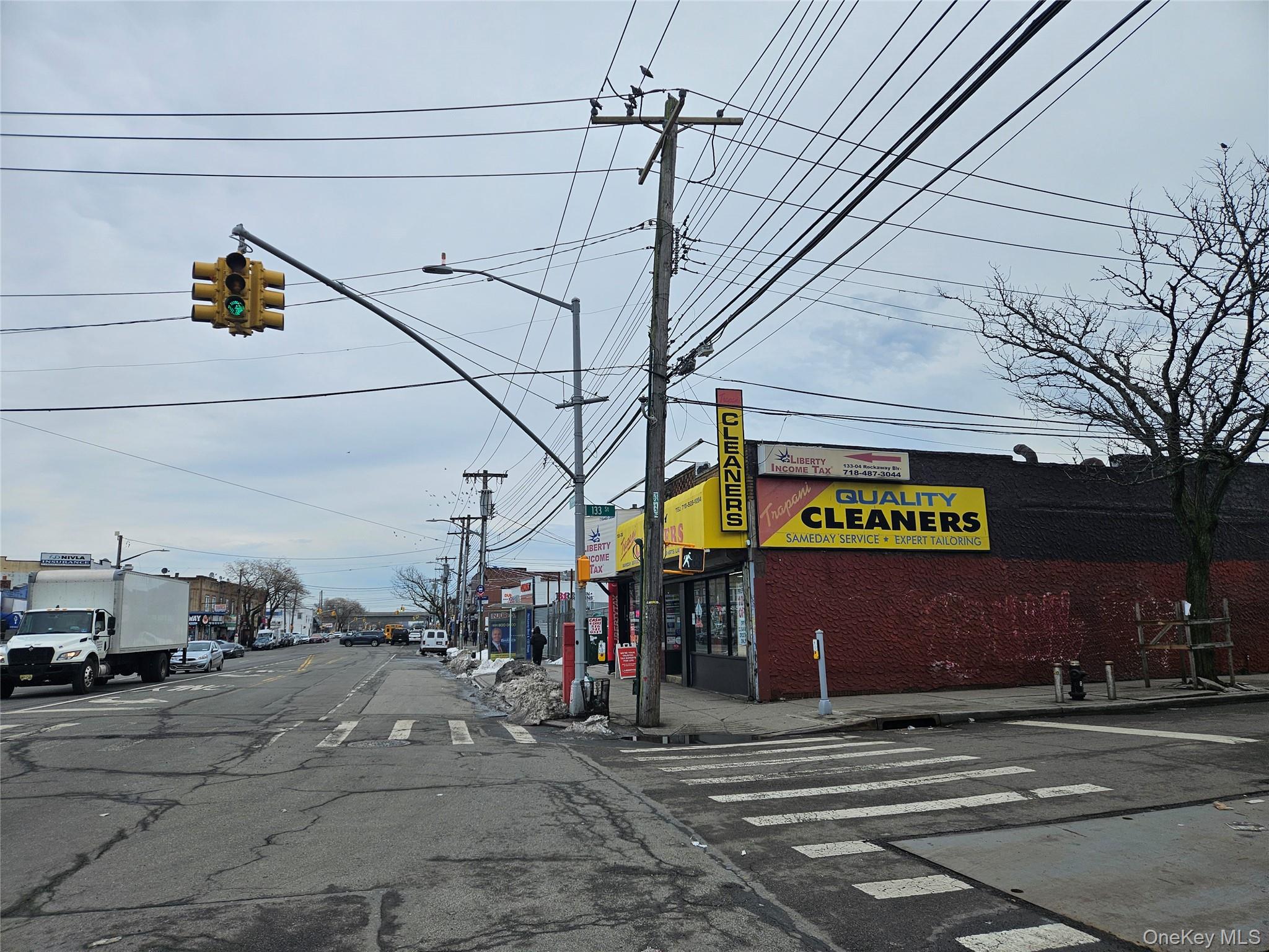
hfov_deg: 73.9
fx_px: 843
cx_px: 634
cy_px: 476
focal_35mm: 23
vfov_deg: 58.9
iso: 25
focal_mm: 5.4
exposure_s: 1/2650
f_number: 1.8
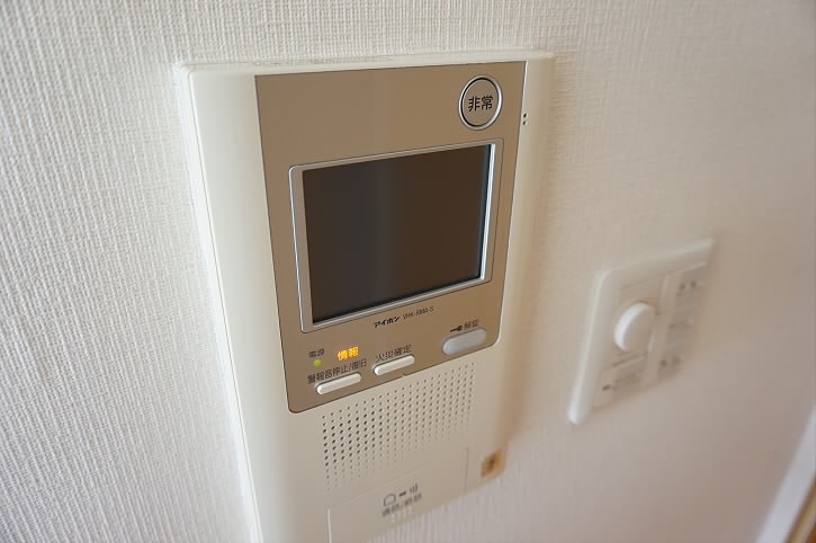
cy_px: 272
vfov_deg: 53.0
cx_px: 408
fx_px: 543
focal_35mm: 24
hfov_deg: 73.8
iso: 400
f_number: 4
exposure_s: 1/60
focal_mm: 16
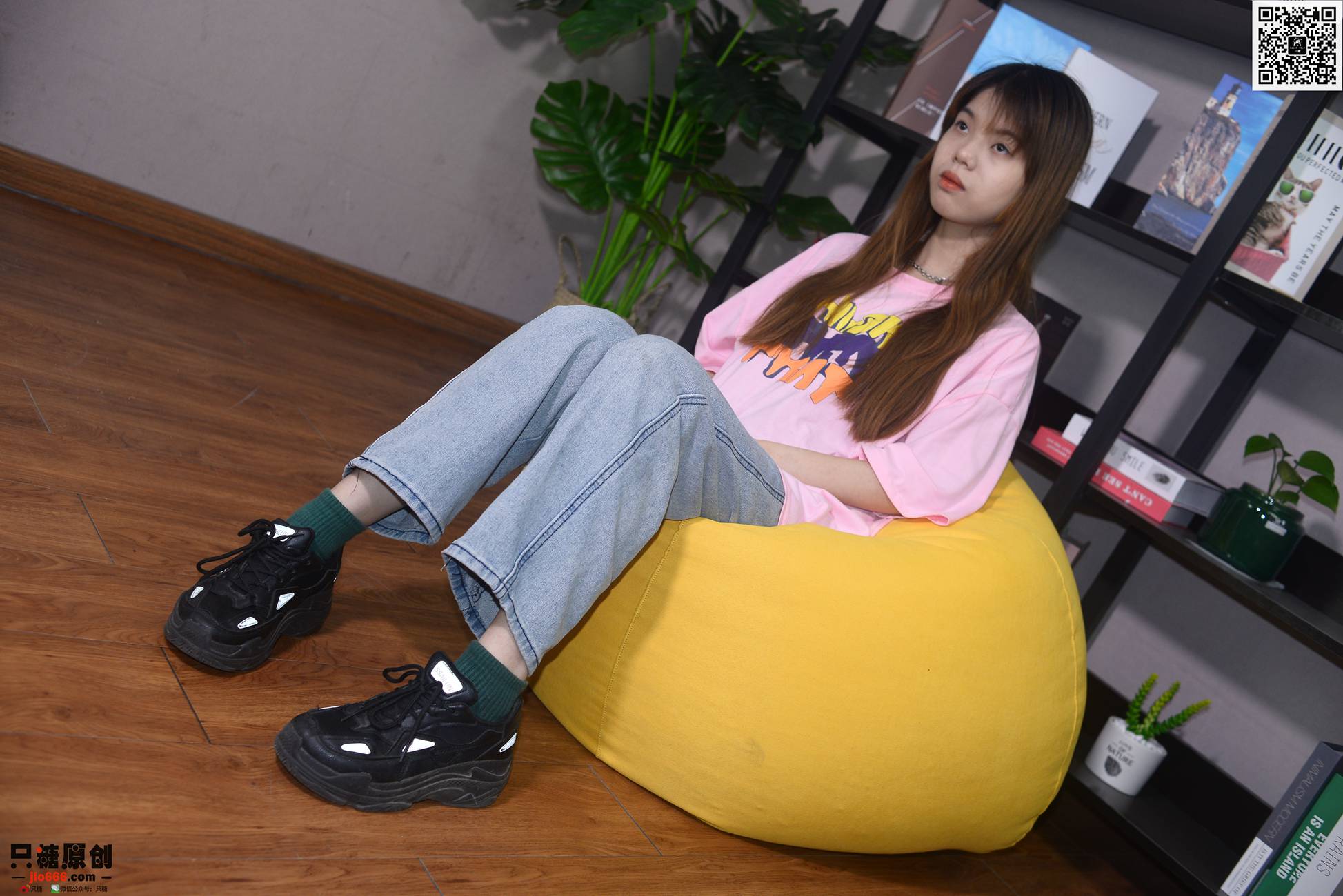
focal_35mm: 35
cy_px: 448
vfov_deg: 37.9
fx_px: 1306
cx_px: 672
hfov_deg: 54.4
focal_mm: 35
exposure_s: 1/125
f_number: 5
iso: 500
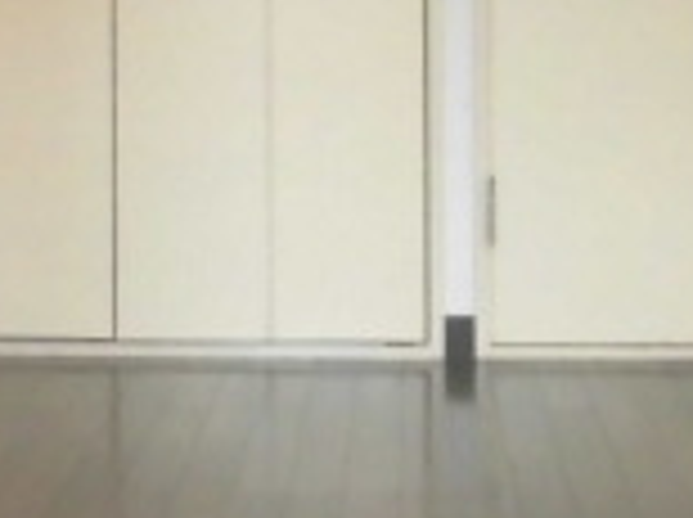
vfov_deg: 14.4
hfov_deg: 19.7
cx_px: 320
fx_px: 1999
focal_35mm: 100
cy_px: -41
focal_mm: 4.3
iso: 250
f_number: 3.1
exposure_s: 1/50
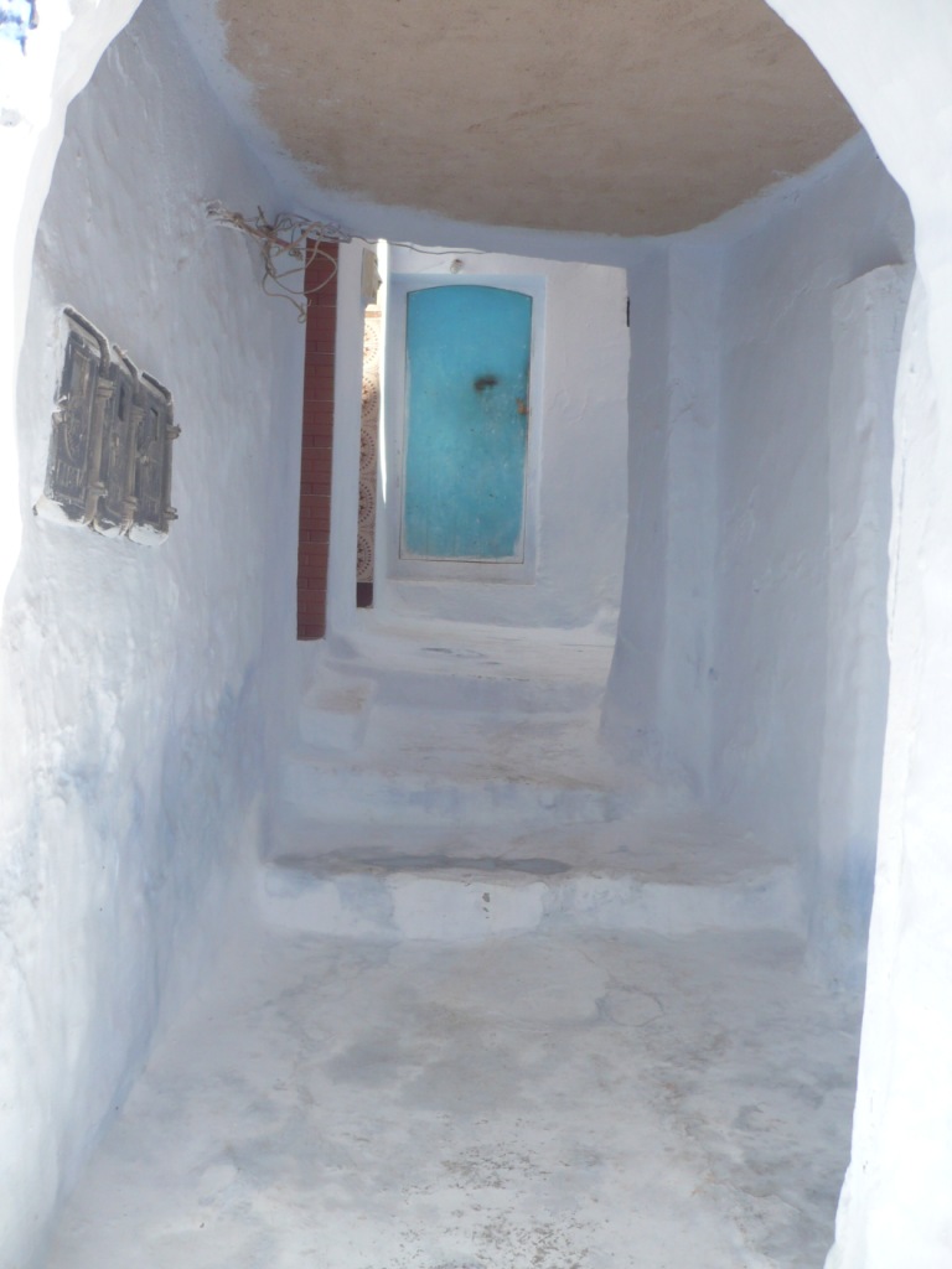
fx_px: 1283
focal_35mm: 35
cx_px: 476
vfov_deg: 52.6
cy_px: 634
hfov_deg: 40.7
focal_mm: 5.8
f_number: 2.8
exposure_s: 1/200
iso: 100
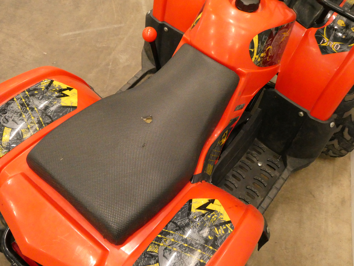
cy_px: 133
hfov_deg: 58.4
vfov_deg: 45.4
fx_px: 317
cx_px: 177
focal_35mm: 31
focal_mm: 5.4
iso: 1250
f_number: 3.5
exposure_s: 1/80
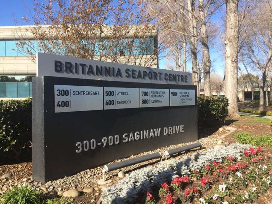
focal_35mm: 29
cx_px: 136
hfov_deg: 61.7
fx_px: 228
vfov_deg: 48.2
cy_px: 102
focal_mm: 4.15
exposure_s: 1/1053
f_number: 2.2
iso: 32
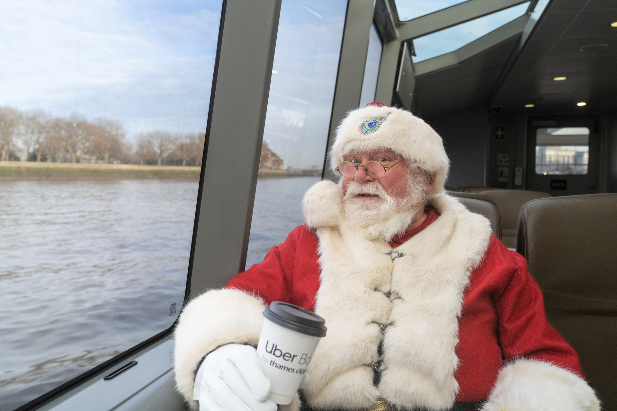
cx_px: 308
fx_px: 531
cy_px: 206
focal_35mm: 31
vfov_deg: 42.3
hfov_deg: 60.3
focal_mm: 31
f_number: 5.6
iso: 1600
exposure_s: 1/800
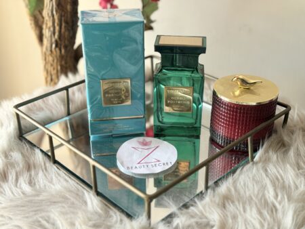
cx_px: 152
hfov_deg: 39.6
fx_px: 423
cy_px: 114
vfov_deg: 30.3
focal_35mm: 48
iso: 100
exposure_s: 1/92
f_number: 1.78
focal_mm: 6.76
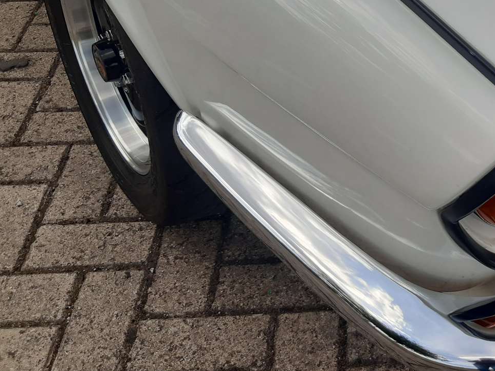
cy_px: 138
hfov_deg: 33.6
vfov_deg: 26.9
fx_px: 772
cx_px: 448
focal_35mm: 54
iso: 40
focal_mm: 3.92
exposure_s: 1/2198
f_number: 1.7
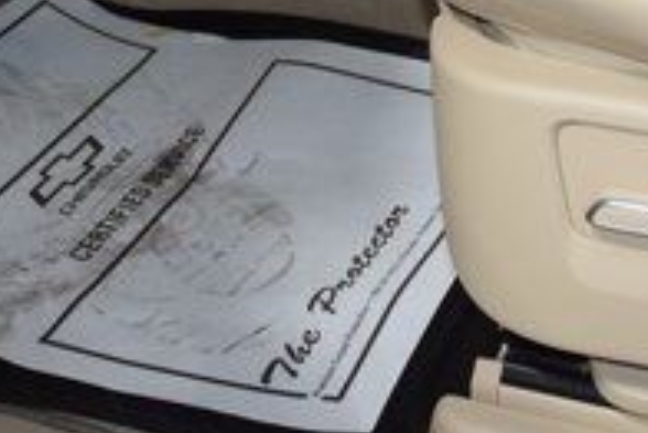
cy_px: -250
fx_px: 1585
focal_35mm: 88
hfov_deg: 22.6
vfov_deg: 14.4
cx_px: 562
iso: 800
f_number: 3.5
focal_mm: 18
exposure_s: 1/60
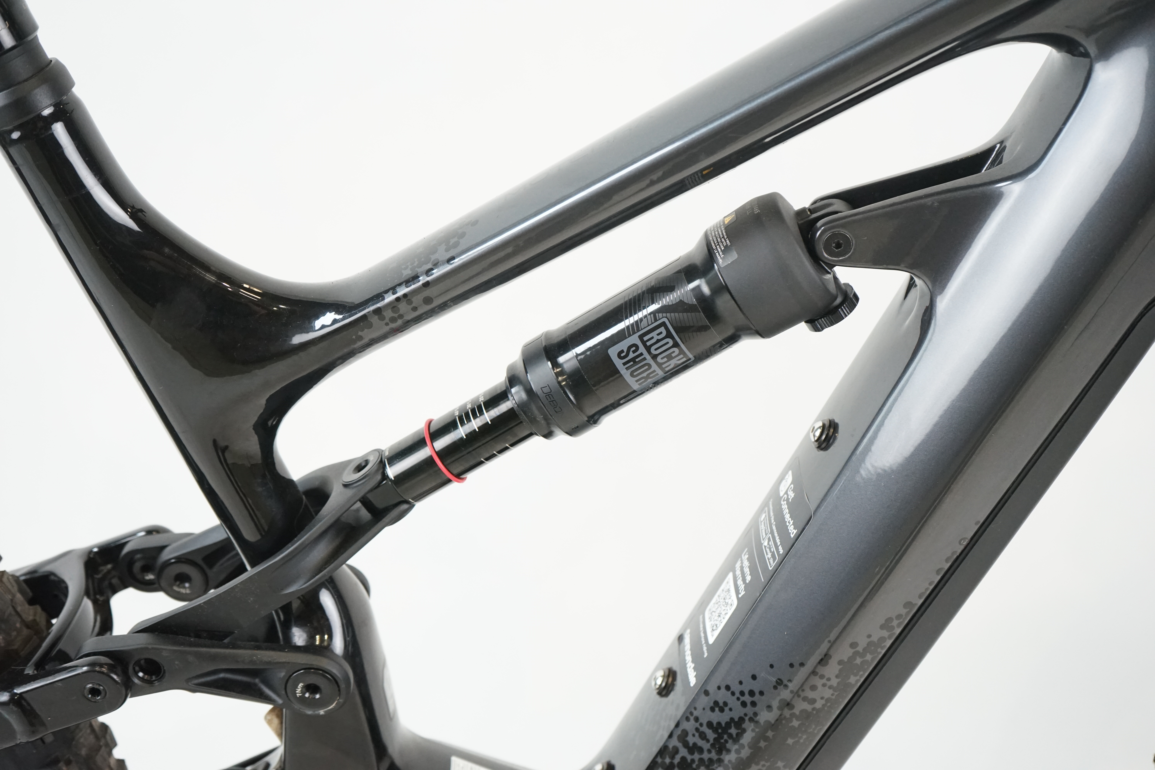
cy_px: 385
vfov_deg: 27.5
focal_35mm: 49
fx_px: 1572
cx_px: 578
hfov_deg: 40.3
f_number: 5.6
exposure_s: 1/200
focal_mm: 49
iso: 2500
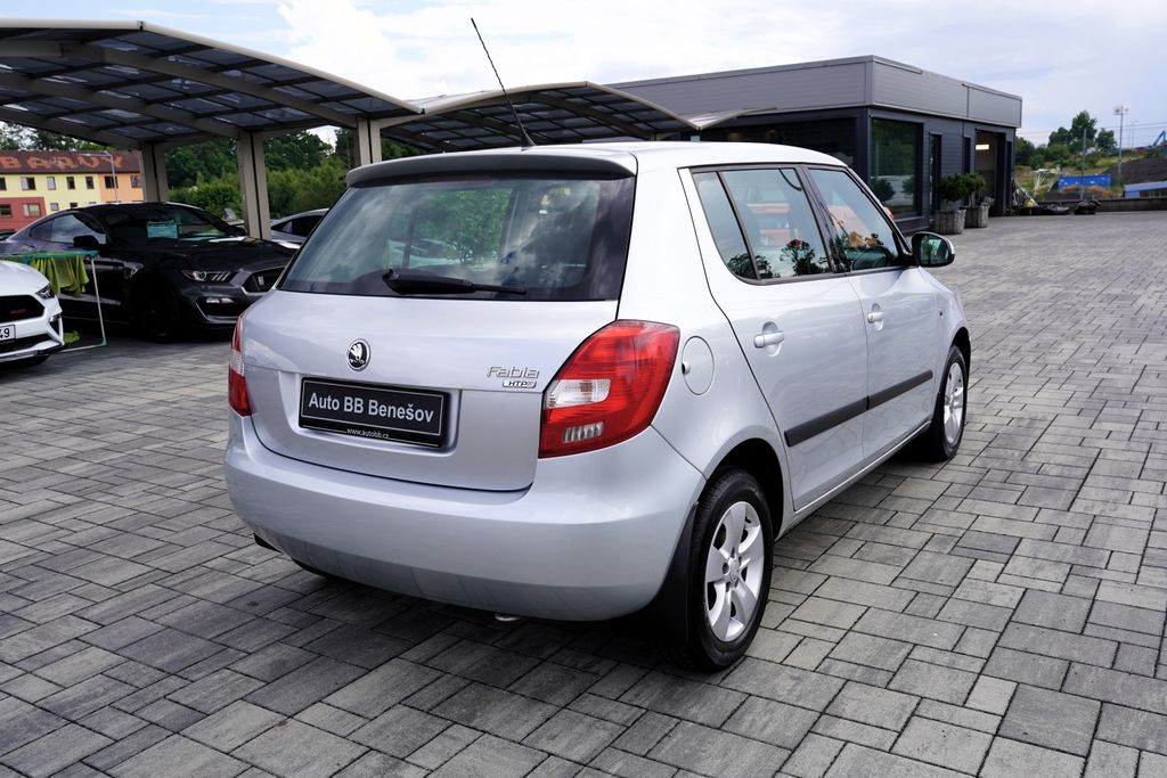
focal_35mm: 31
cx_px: 584
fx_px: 1005
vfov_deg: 42.3
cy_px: 389
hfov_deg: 60.3
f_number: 8
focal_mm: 31
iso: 100
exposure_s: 1/125
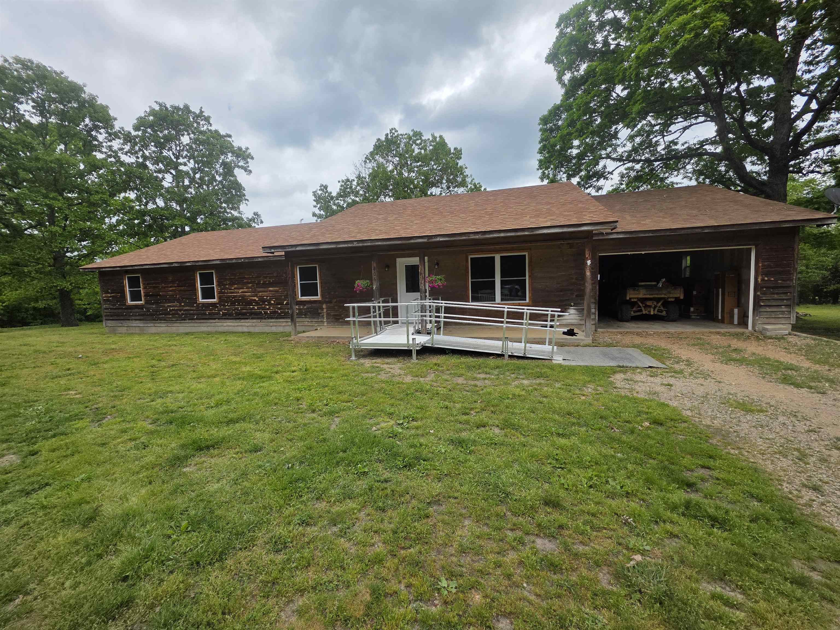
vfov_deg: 89.9
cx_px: 420
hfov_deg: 106.2
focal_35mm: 13
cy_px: 315
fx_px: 315
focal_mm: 2.2
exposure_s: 1/1765
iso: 40
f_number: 1.9
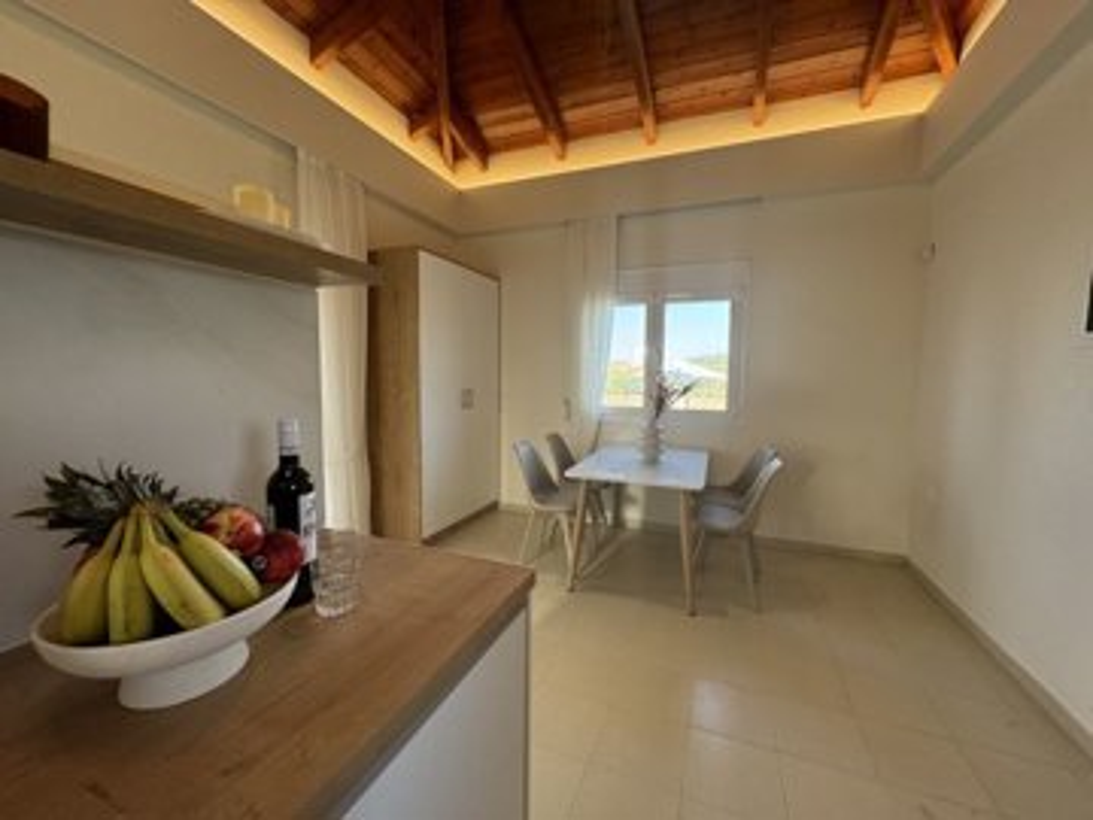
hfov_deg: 102.1
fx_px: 442
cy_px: 410
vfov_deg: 85.7
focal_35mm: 14
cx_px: 546
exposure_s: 1/99
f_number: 2.2
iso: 100
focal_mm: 2.22
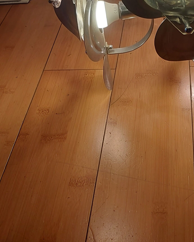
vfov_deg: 25.8
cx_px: 145
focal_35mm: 63
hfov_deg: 24.0
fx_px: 452
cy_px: -71
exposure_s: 1/109
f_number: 1.8
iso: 32
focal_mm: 5.23
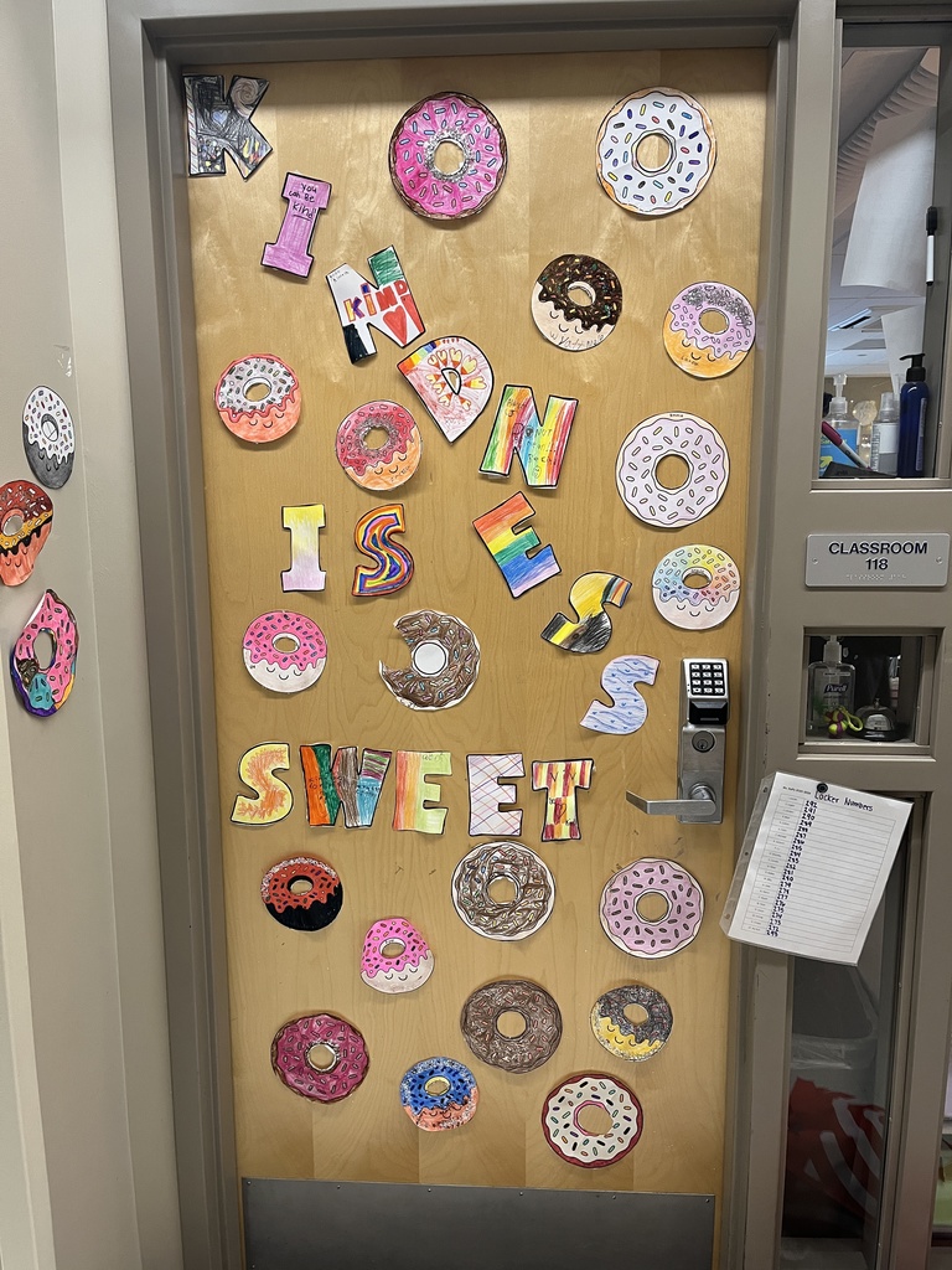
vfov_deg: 67.3
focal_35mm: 26
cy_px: 635
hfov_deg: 53.1
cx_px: 476
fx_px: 953
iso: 125
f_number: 1.6
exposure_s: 1/70
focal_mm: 5.1
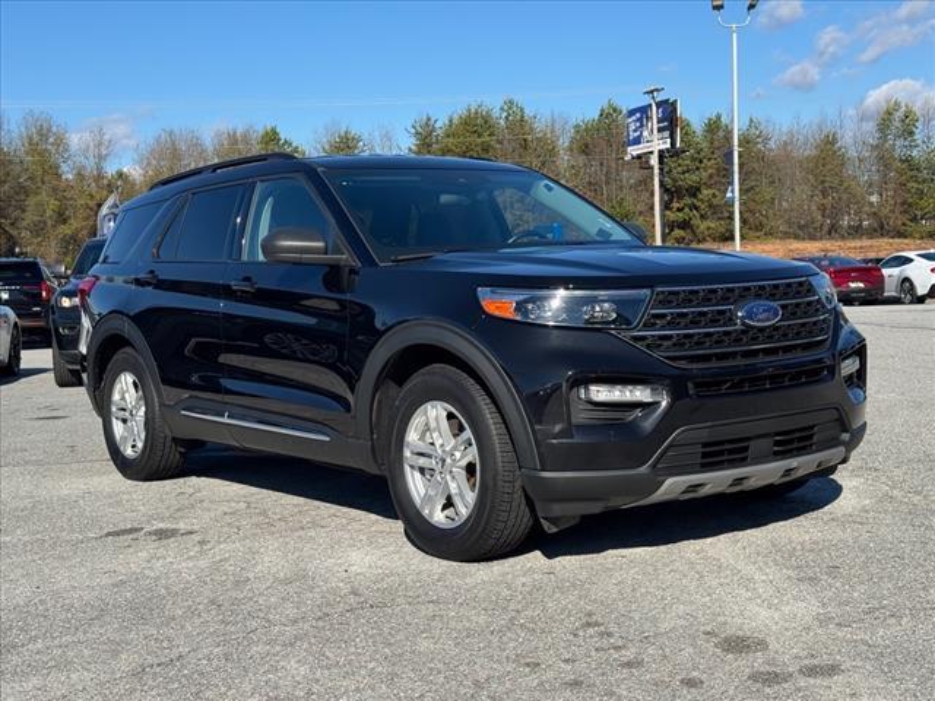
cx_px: 468
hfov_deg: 39.7
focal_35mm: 48
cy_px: 350
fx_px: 1297
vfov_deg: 30.3
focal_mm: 6.76
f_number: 1.78
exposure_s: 1/4310
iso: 64
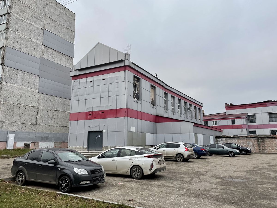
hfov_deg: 67.3
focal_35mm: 26
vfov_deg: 53.1
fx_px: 208
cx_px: 138
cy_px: 104
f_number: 1.6
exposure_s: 1/367
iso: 32
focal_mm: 4.2
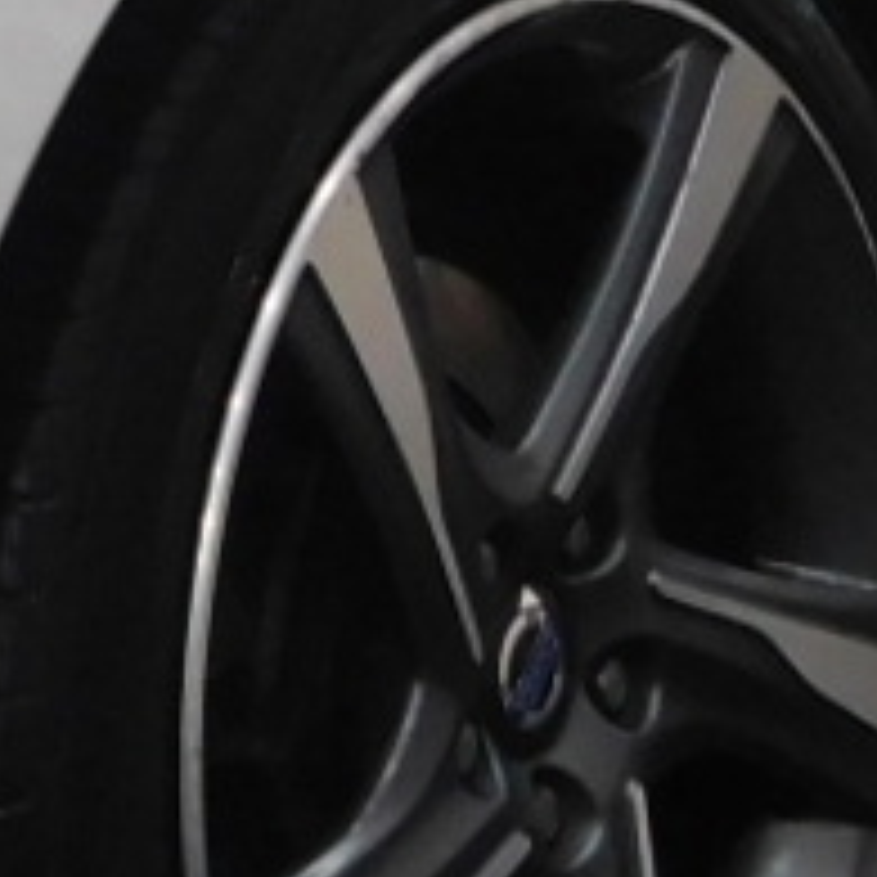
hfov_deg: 10.1
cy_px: -261
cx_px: -450
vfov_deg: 10.3
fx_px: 4787
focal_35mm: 167
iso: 320
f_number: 3
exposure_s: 1/30
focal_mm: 4
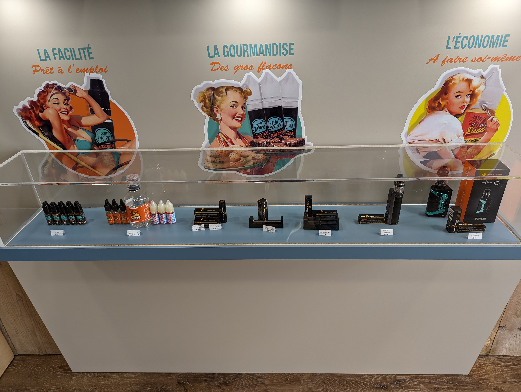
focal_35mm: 24
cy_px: 196
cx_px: 260
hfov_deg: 71.5
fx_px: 362
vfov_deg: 56.9
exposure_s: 1/100
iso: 75
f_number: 1.85
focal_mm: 6.81
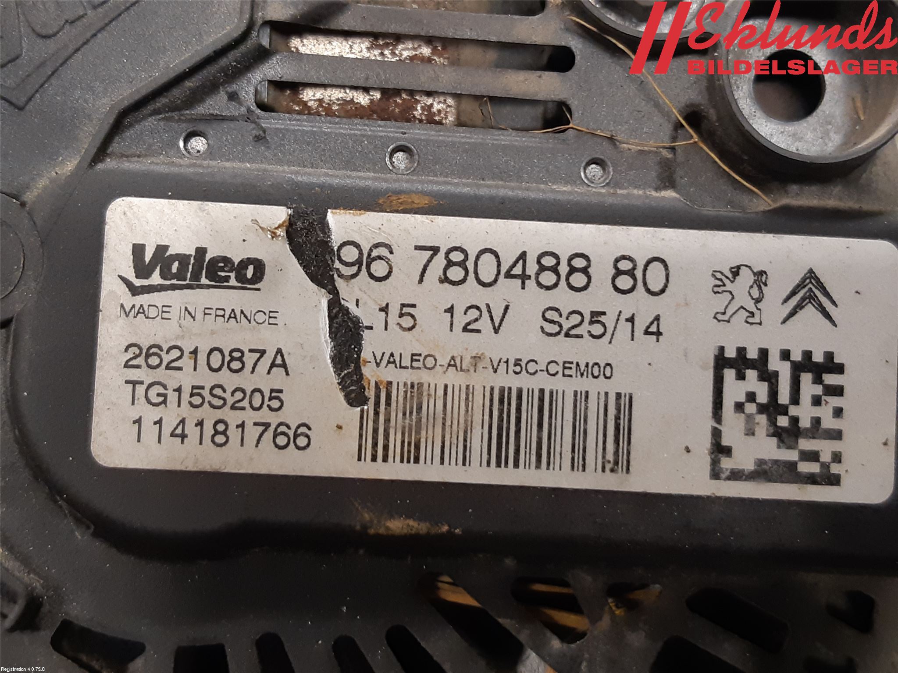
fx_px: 674
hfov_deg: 67.3
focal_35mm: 26
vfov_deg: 53.1
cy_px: 336
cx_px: 449
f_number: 1.7
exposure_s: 1/50
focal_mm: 3.93
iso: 160
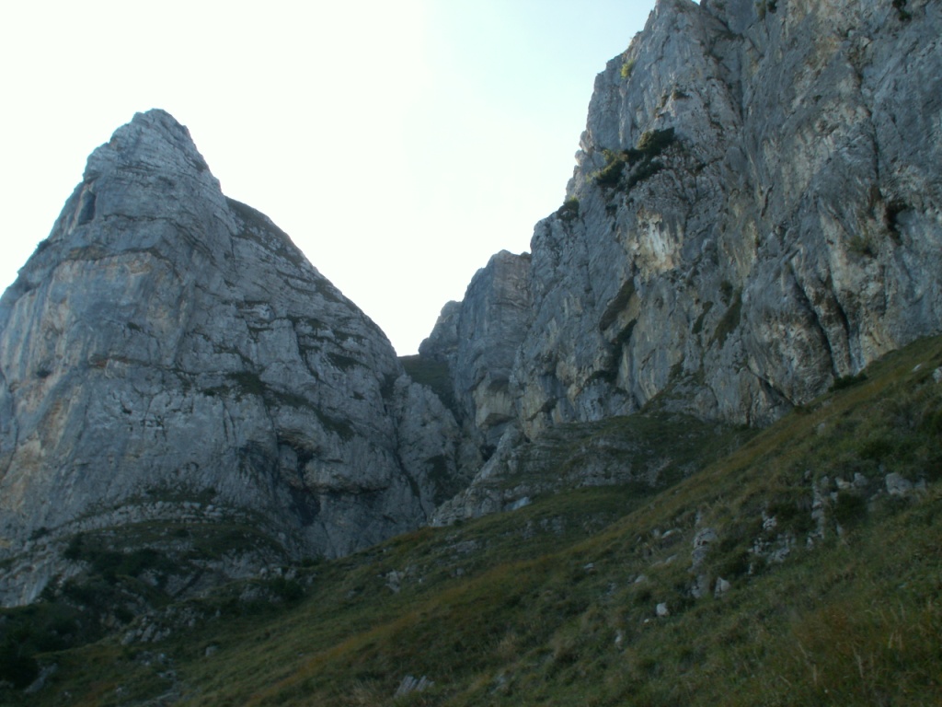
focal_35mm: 35
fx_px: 952
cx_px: 471
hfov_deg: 52.6
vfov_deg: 40.7
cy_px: 354
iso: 50
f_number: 8
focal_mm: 5.86
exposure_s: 1/50
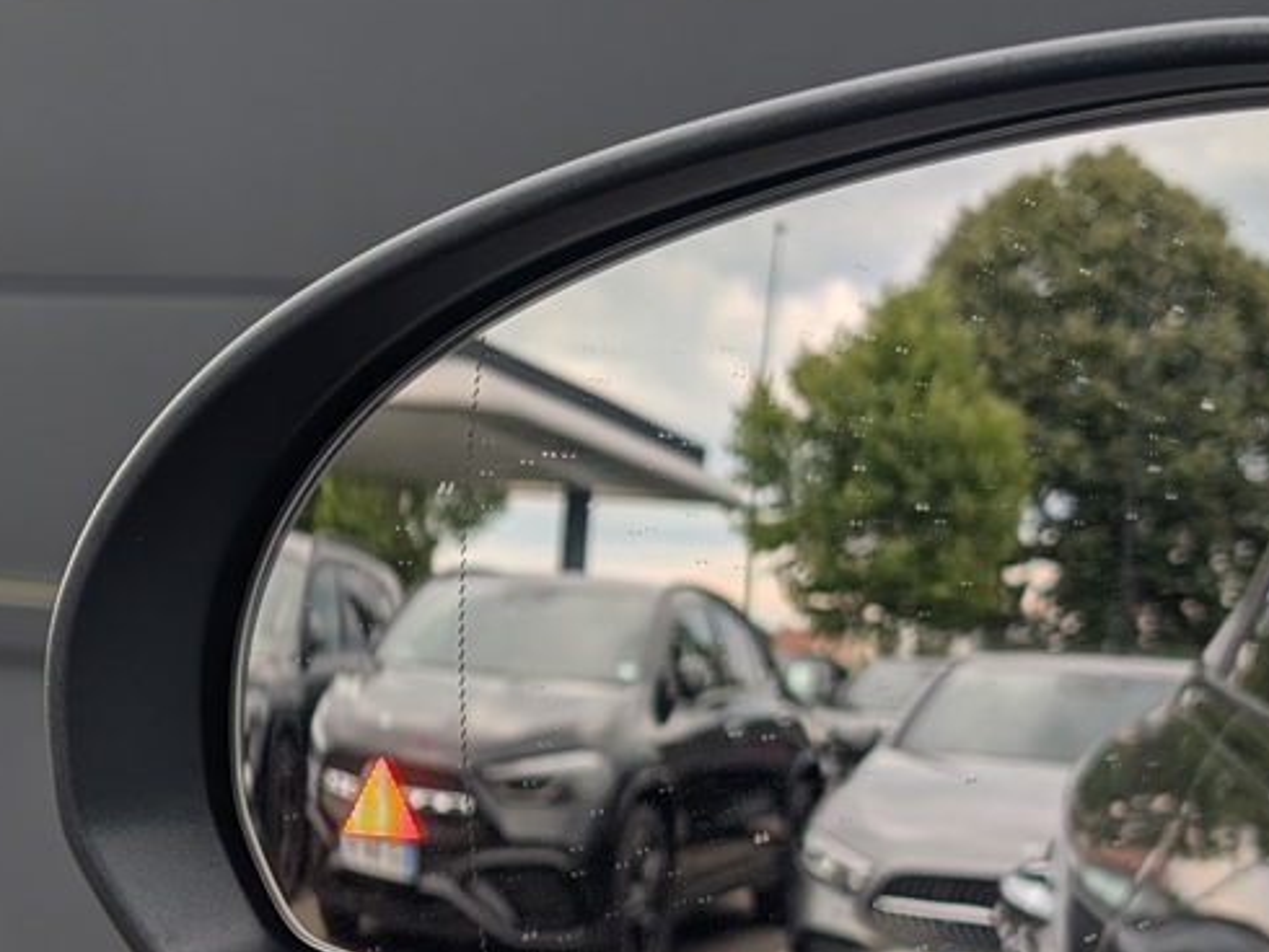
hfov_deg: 24.3
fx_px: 2934
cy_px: 634
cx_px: 396
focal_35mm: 80
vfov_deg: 18.4
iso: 20
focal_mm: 6.9
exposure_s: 1/334
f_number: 1.68
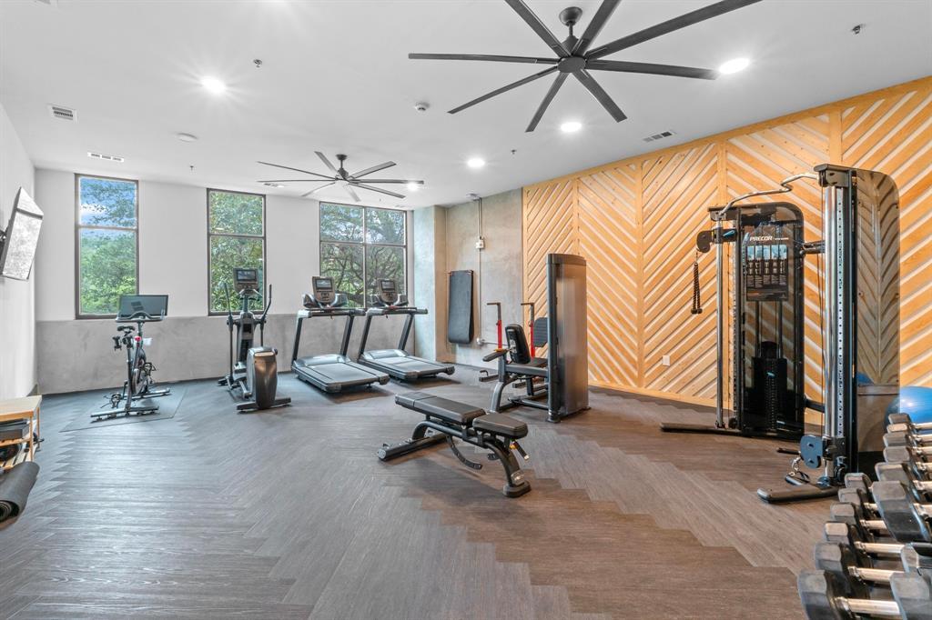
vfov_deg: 77.3
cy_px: 310
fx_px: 388
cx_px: 466
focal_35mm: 15
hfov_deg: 100.4
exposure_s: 5
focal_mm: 10
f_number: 11
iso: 250
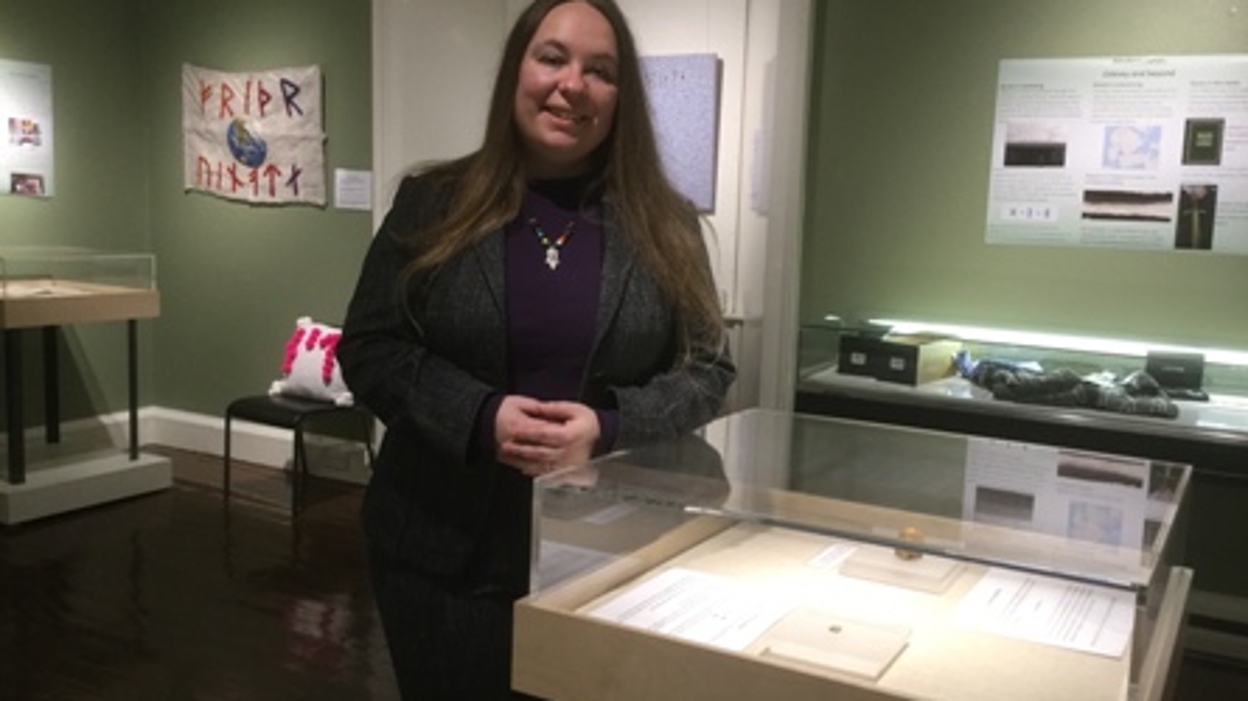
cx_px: 623
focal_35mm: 34
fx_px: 1125
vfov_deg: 34.6
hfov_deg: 58.0
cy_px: 353
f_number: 2.4
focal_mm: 3.3
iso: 100
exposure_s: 1/33
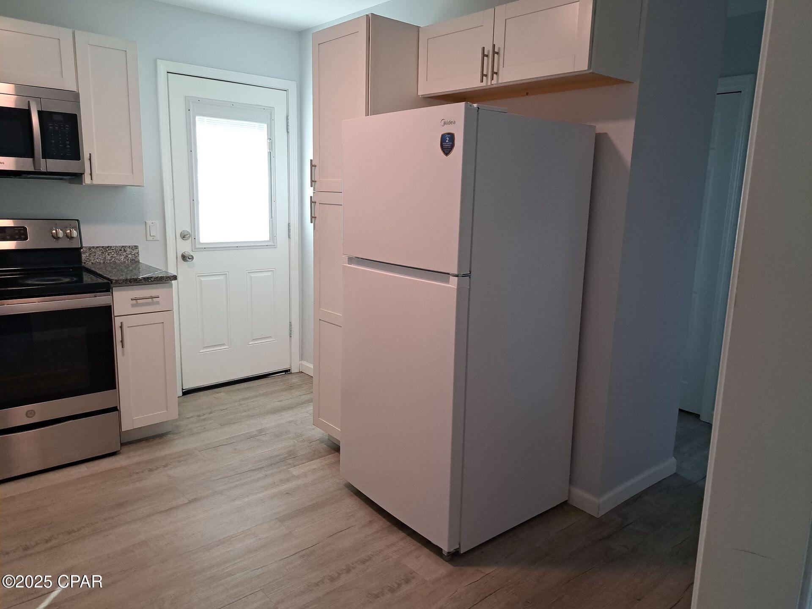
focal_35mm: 24
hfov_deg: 71.6
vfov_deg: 56.8
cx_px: 406
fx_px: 563
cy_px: 304
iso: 163
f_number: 1.8
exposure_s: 1/60.2
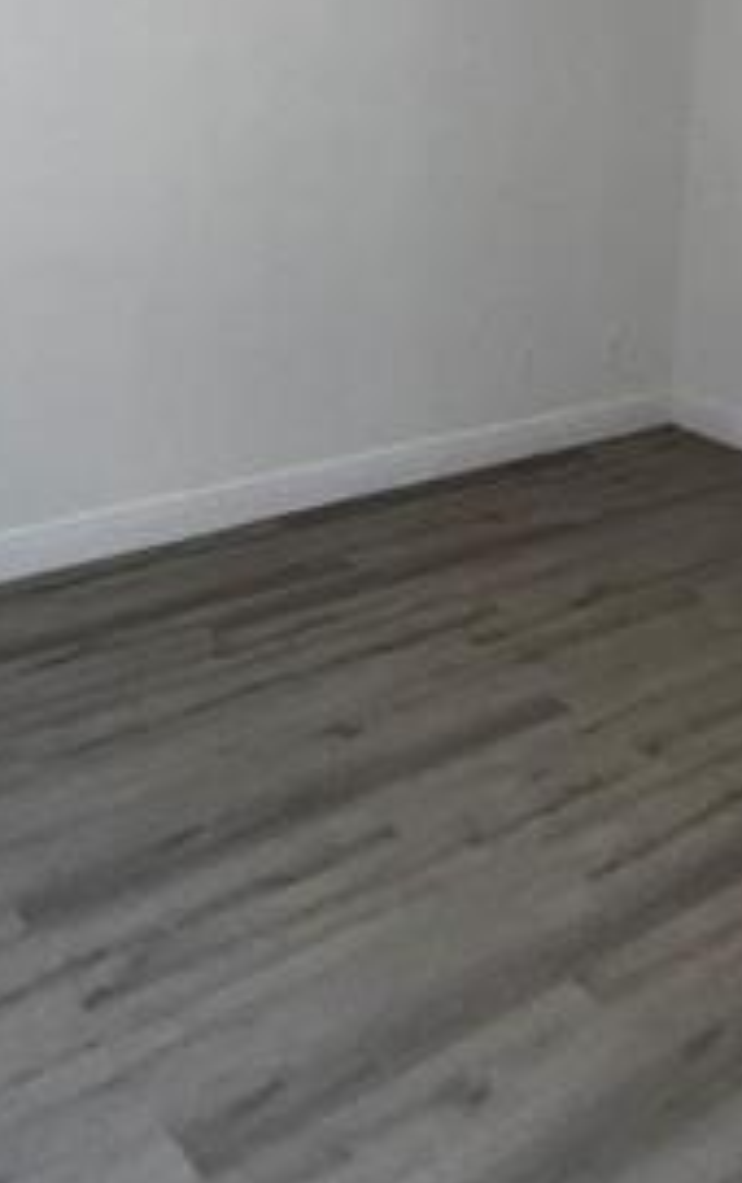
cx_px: 463
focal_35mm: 39
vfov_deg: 47.7
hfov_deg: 32.7
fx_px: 1259
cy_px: 244
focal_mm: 1.57
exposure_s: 1/60
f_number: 1.8
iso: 100
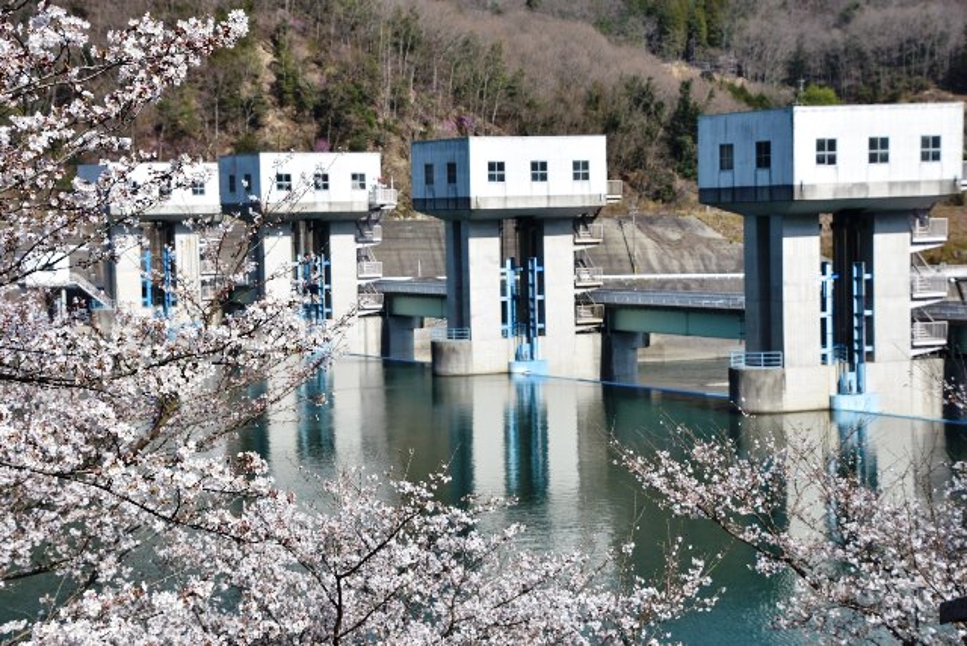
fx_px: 2096
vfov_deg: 17.5
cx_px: 484
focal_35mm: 78
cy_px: 323
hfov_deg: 26.0
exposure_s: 1/500
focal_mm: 52
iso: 160
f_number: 8
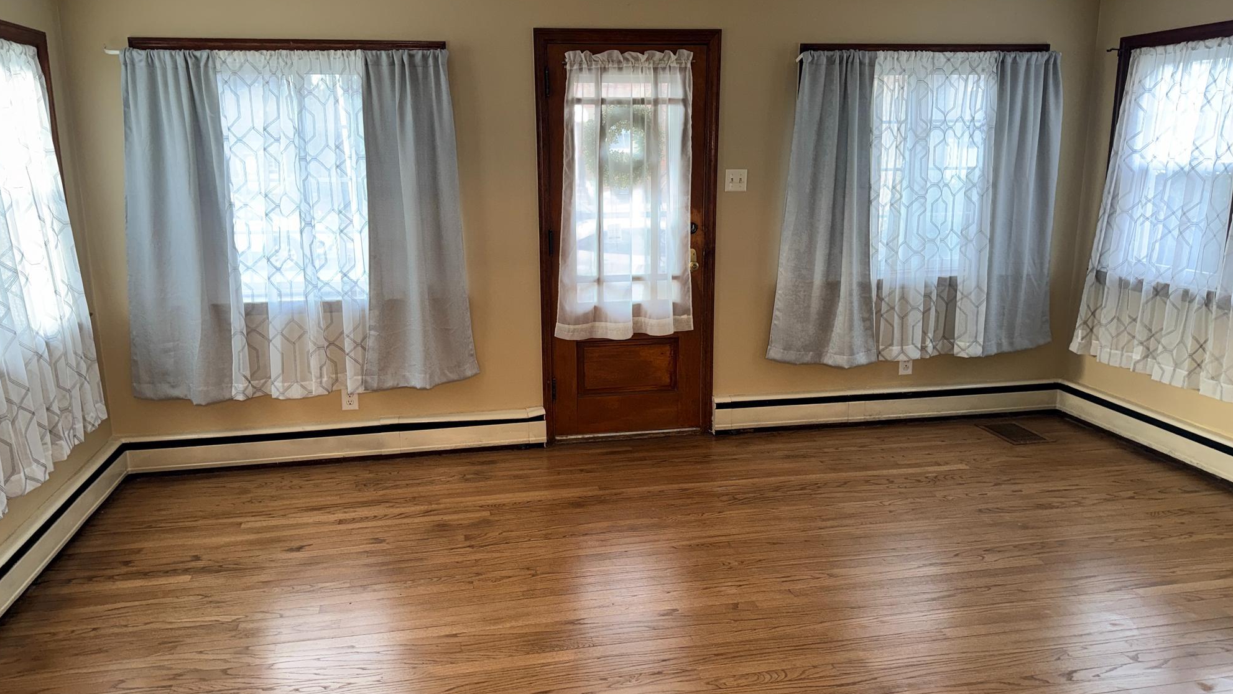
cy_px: 330
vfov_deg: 42.9
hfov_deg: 69.8
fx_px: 883
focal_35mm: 27
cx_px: 599
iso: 100
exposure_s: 1/15
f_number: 1.78
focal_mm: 6.76
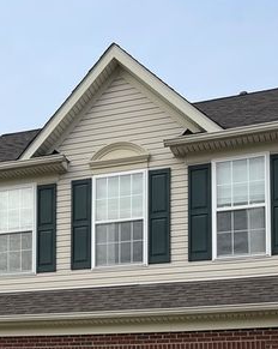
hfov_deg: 26.7
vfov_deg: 31.1
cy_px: 350
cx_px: 66
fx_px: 577
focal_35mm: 56
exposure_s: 1/2203
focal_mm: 5.1
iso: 32
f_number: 1.6
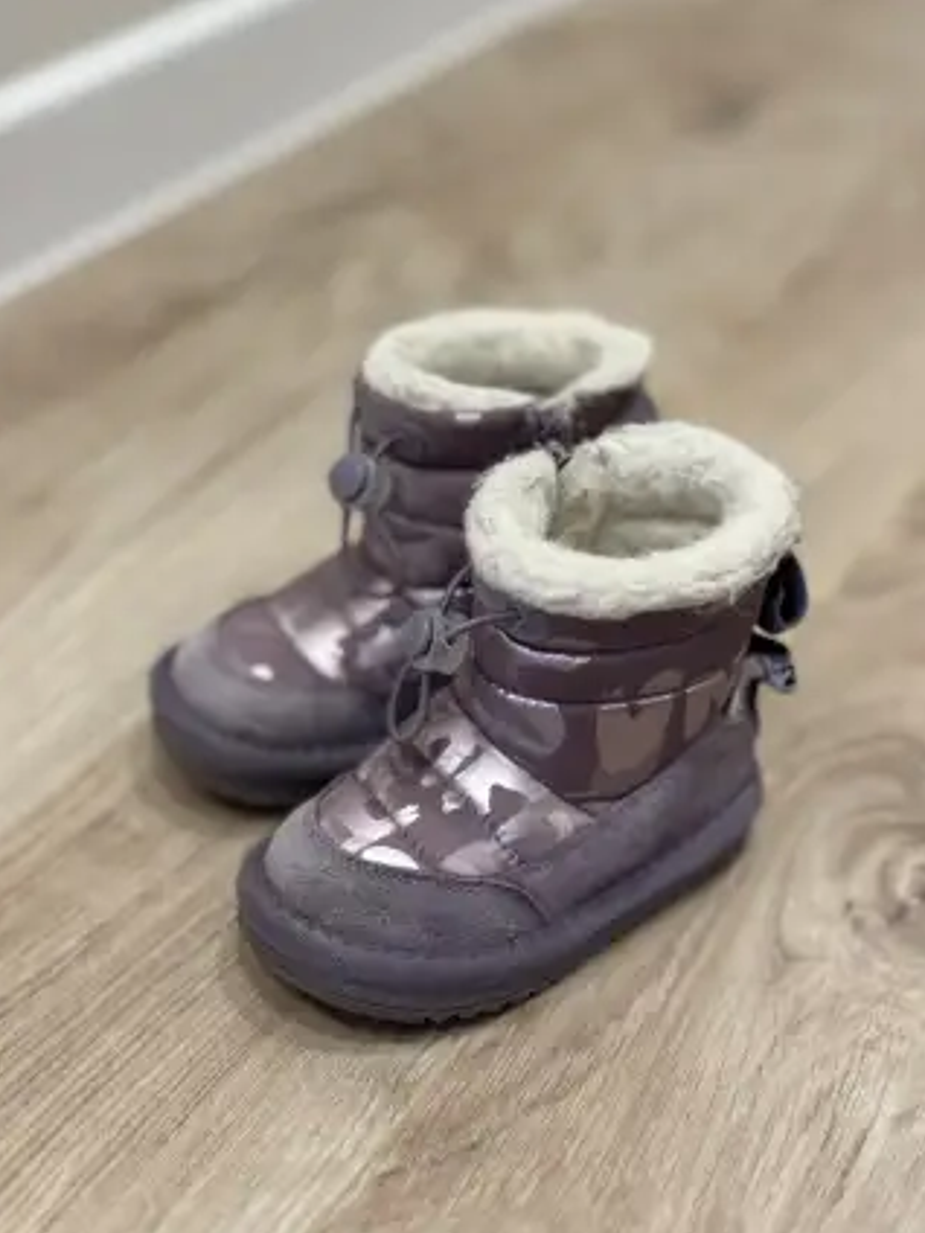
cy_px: 643
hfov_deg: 28.6
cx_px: 474
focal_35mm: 51
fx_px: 1817
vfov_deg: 37.5
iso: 200
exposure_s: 1/50
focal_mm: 6.86
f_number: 1.78
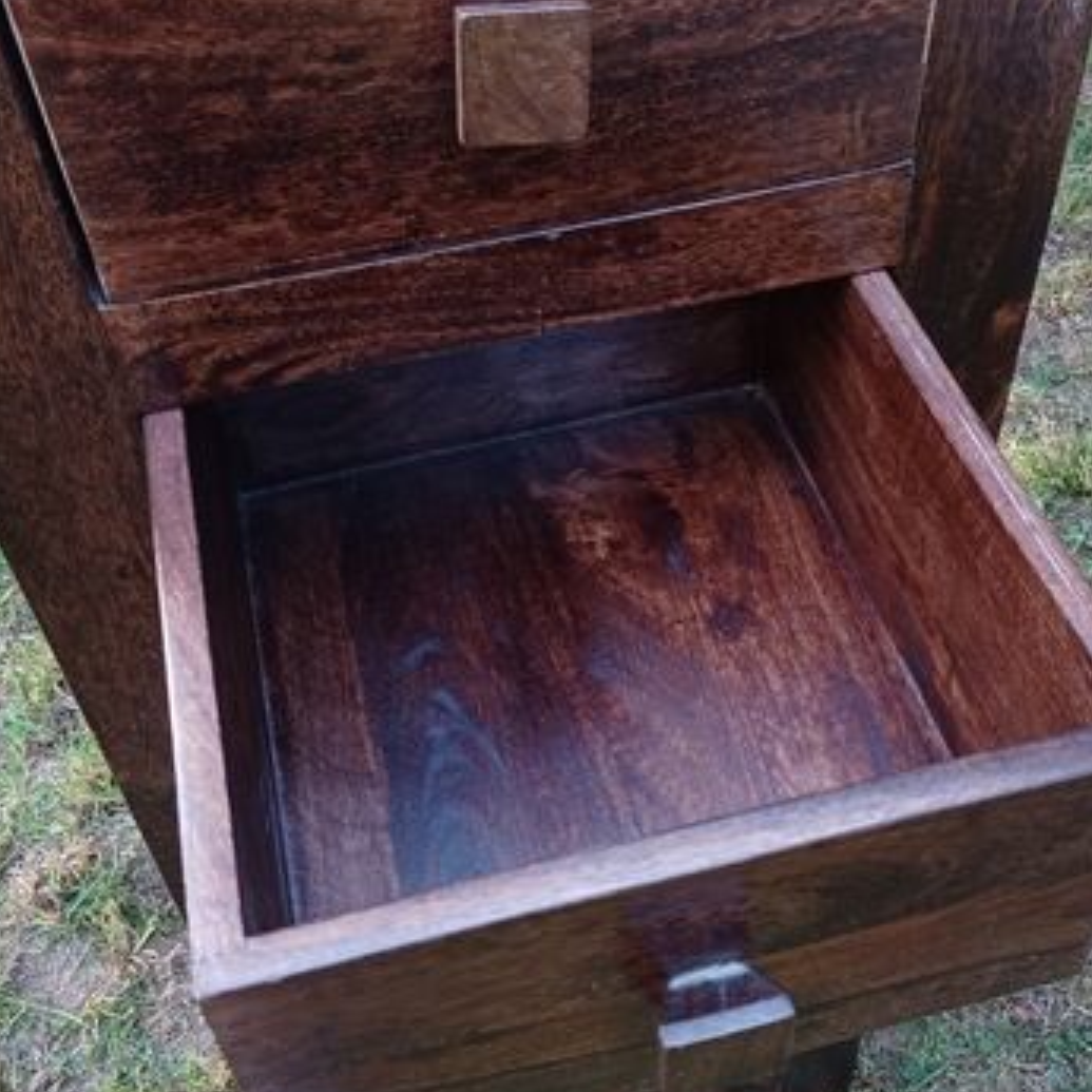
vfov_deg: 40.9
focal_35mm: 41
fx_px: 1463
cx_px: 643
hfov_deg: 40.8
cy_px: 570
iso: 125
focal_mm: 4.6
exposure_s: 1/50
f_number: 1.8
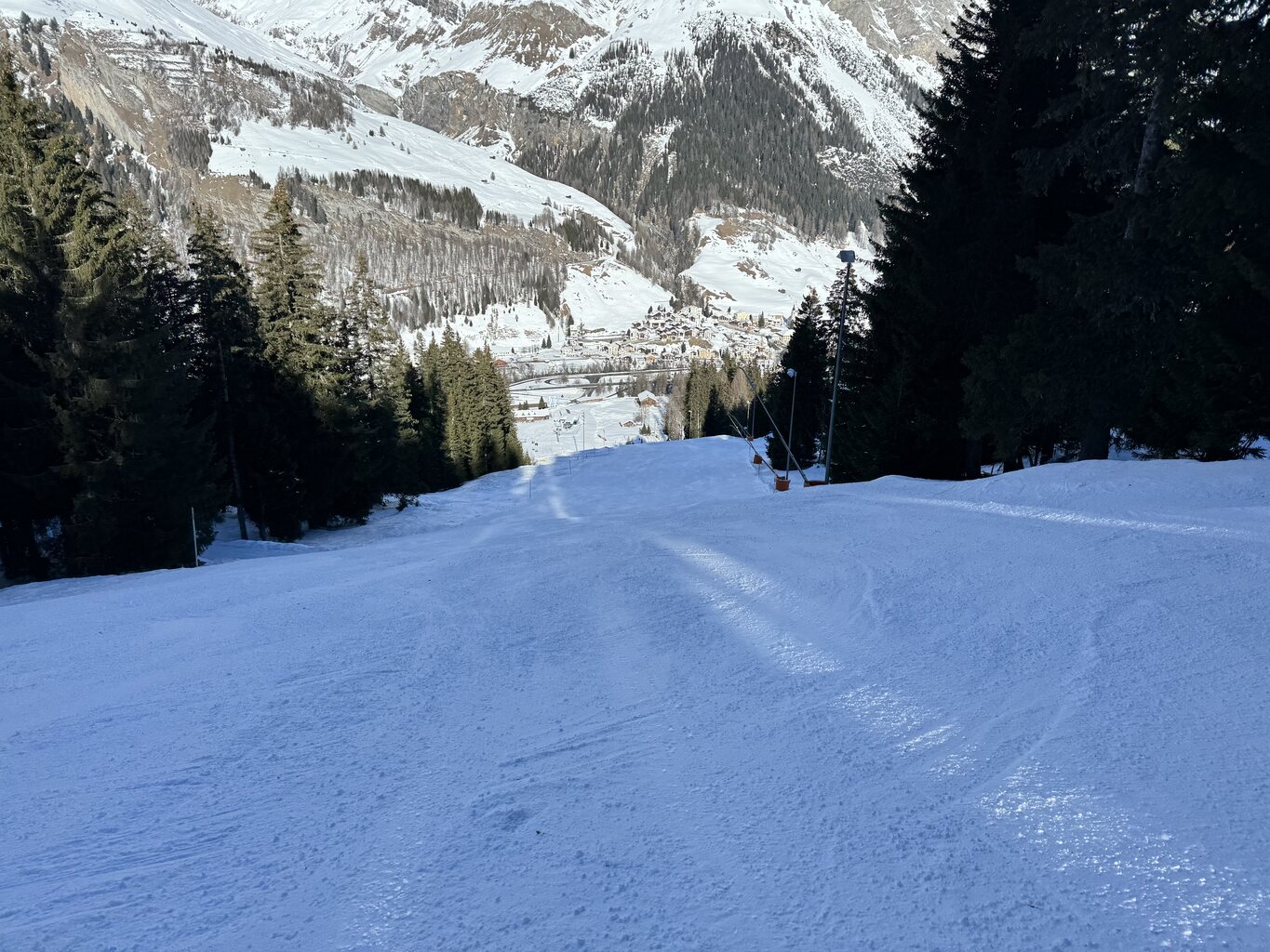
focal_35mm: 24
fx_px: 881
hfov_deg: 71.6
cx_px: 635
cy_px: 476
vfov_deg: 56.8
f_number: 1.78
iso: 80
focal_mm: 6.86
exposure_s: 1/4608
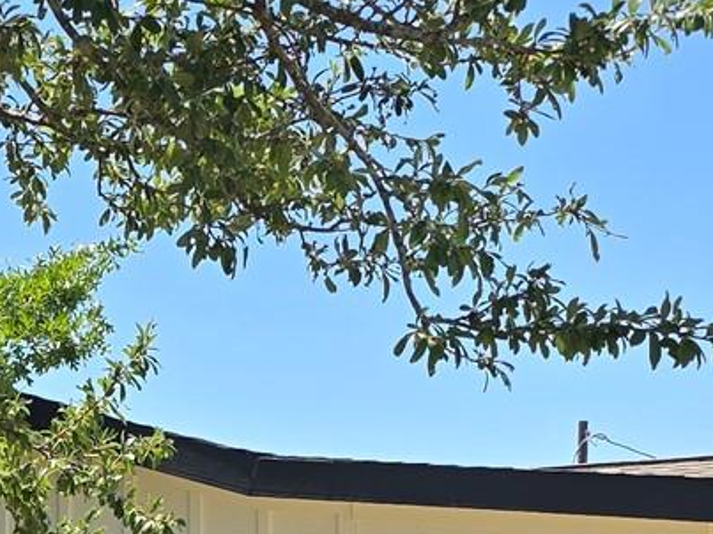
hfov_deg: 16.5
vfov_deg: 12.1
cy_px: 789
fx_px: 2409
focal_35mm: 117
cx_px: 19
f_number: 1.7
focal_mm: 6.3
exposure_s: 1/485
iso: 12
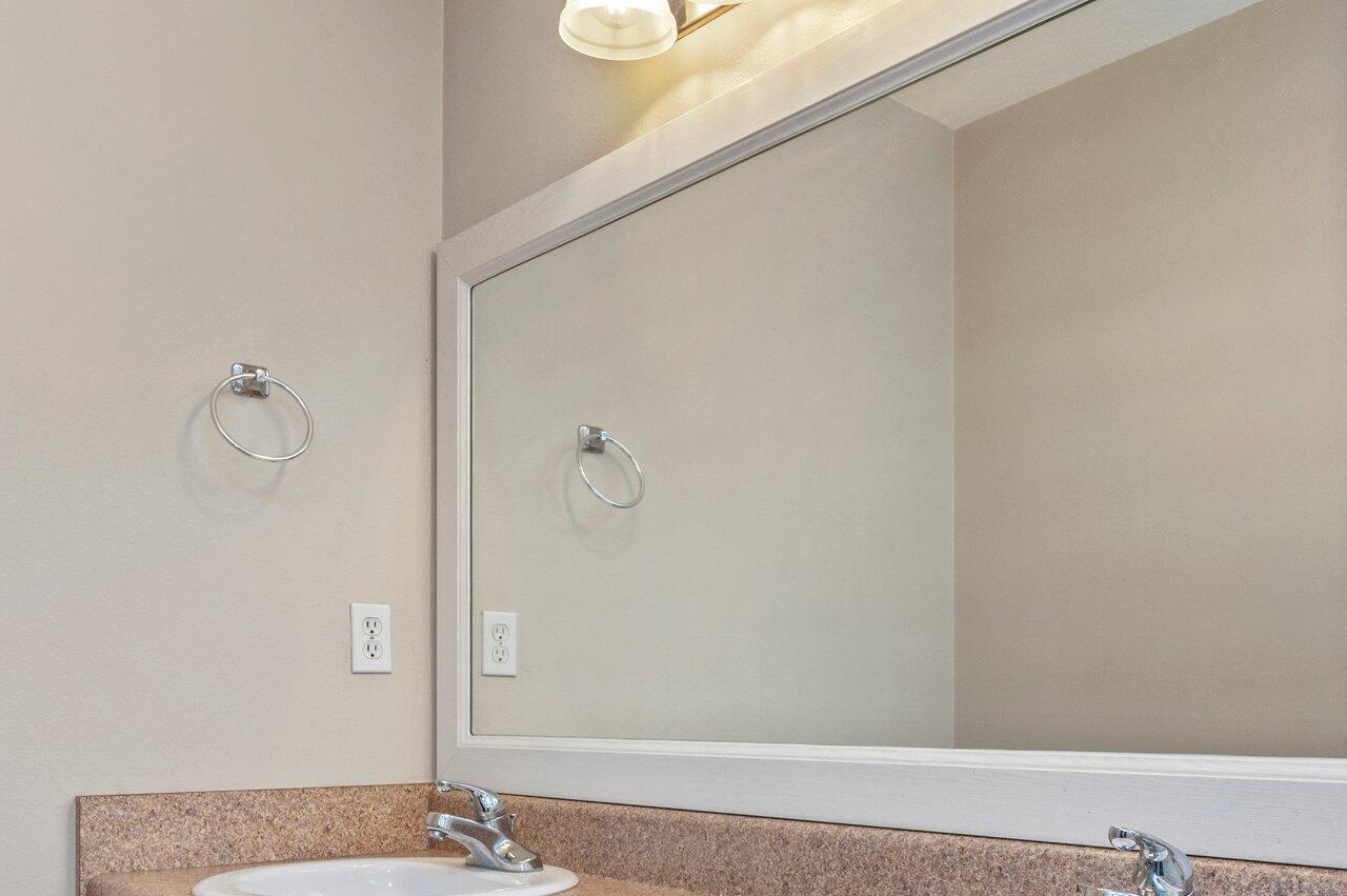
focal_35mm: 33
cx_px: 757
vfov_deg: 38.8
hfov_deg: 57.4
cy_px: 698
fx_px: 1226
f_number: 9
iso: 320
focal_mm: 20.5
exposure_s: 1/25
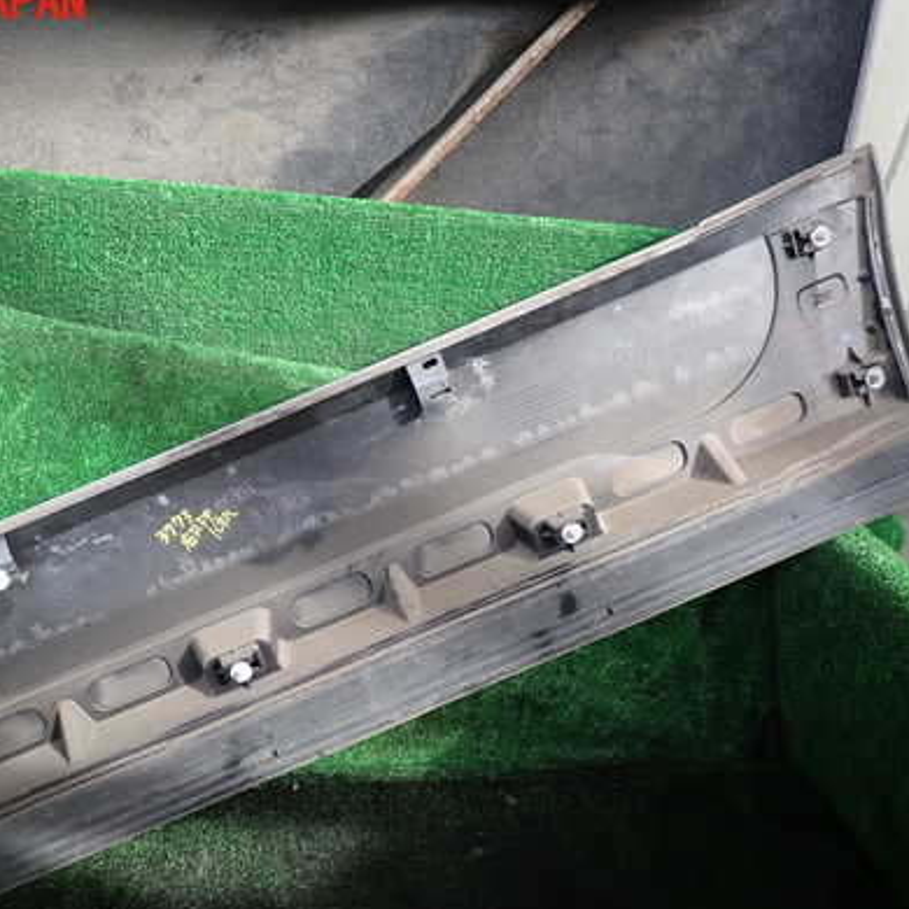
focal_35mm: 34
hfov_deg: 48.1
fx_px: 1010
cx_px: 361
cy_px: 499
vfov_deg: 48.4
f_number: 2.8
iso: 100
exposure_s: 1/100
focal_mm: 4.5
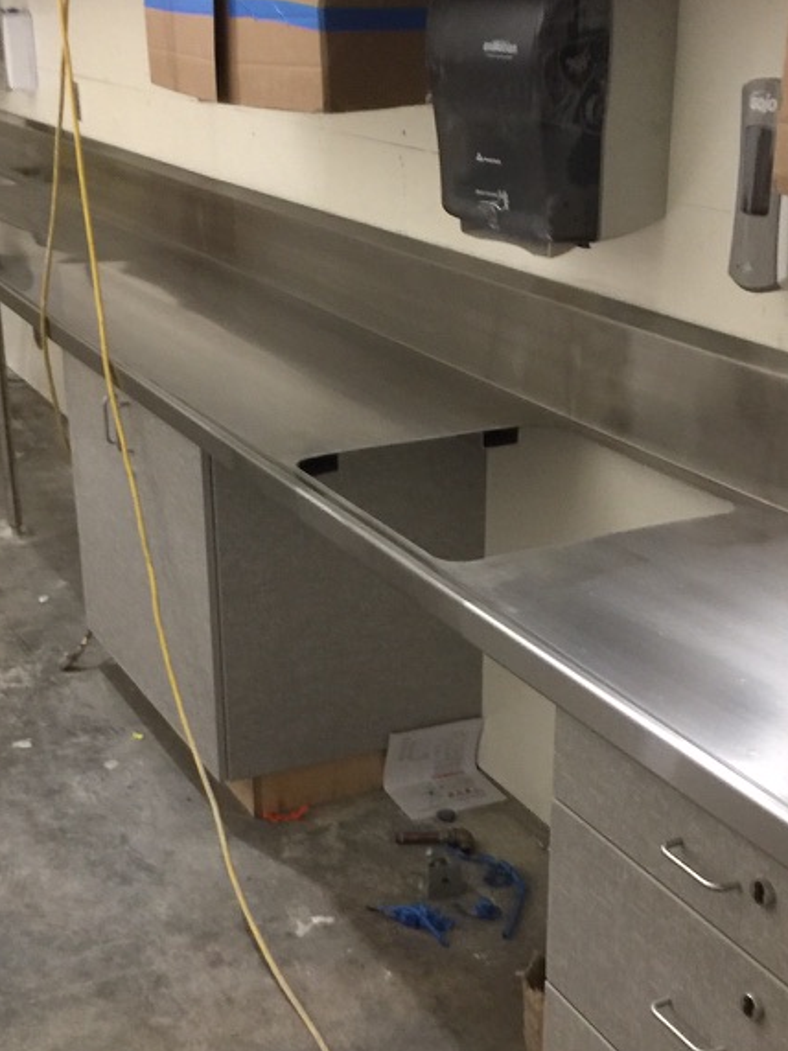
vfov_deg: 36.8
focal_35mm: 52
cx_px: 377
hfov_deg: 28.0
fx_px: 1579
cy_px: 596
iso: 125
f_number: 2.2
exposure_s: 1/8
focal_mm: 4.15
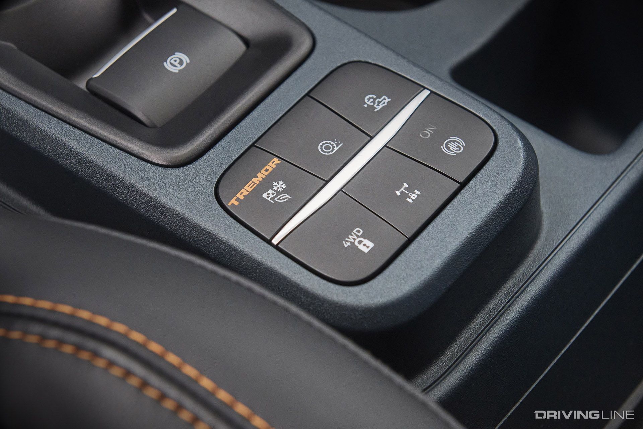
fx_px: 1875
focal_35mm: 105
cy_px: 214
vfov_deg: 13.0
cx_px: 322
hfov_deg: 19.5
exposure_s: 1/100
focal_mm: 70
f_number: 5.6
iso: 3200
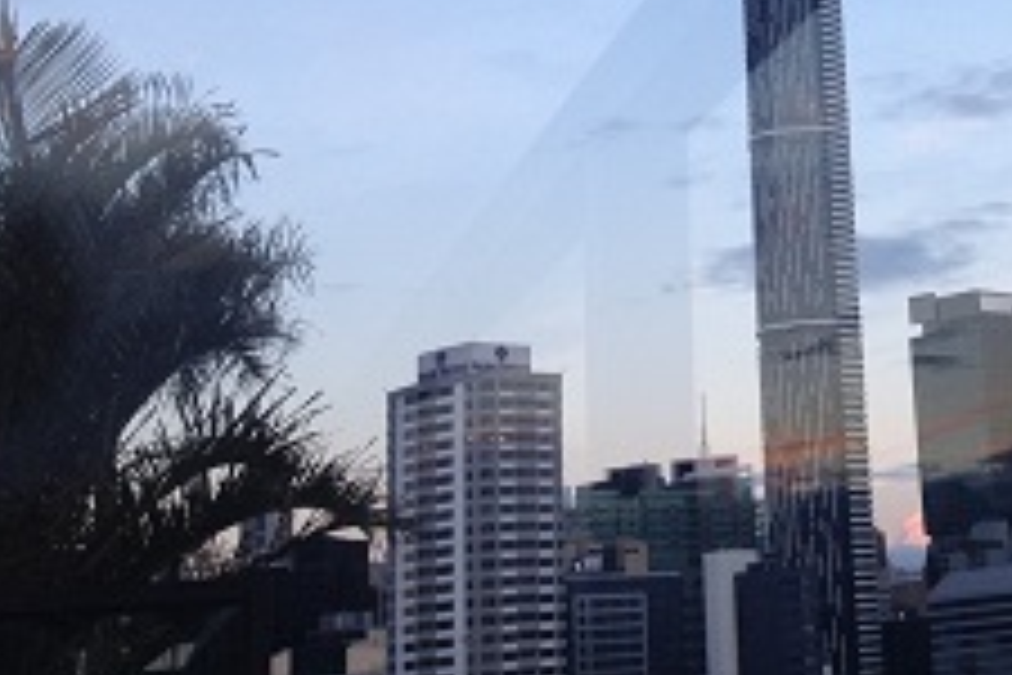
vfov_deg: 16.2
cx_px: 949
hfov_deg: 24.2
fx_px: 2277
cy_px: -119
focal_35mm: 81
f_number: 2.4
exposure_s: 1/157
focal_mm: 4.28
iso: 50
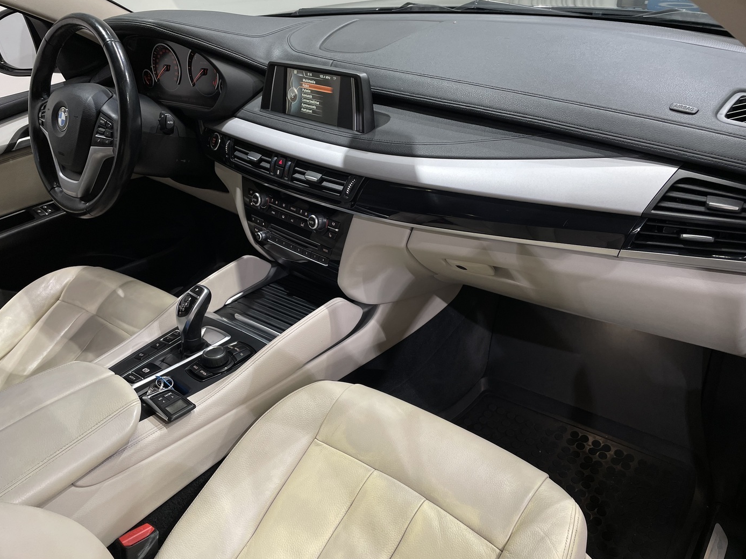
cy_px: 284
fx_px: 582
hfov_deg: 65.3
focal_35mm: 27
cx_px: 381
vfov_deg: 51.3
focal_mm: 4.2
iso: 80
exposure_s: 1/101
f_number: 1.6
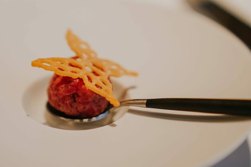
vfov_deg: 14.2
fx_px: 669
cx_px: 80
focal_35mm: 96
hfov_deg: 21.2
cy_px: 81
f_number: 2.8
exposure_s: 1/80
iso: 640
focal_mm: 70
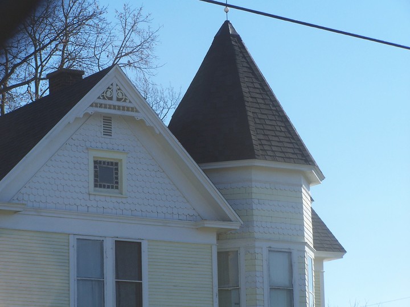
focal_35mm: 128
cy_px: 154
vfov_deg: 11.6
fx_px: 1516
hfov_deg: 15.4
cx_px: 205
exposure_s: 1/500
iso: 80
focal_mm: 21.2
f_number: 4.5
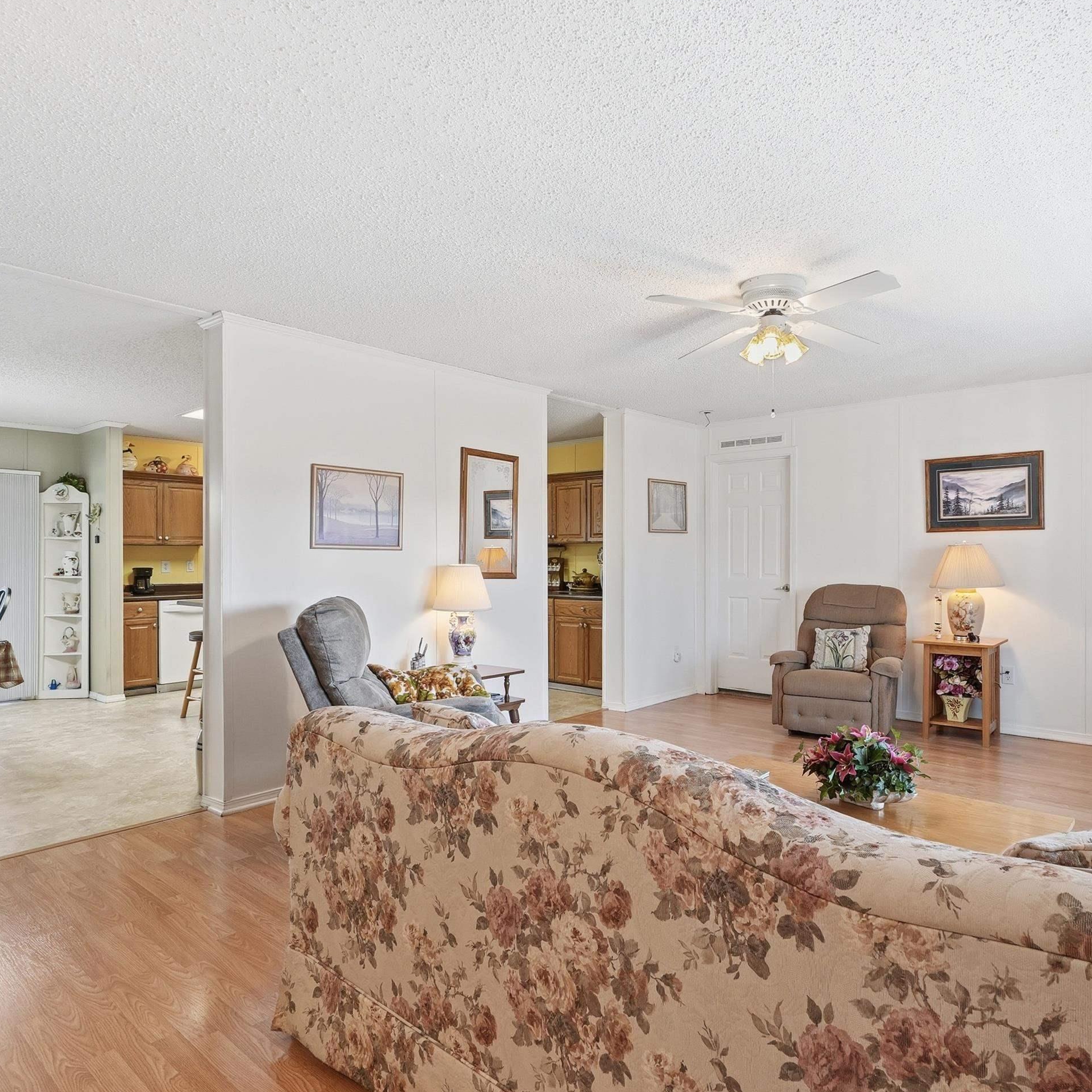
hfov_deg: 74.0
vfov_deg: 74.8
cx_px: 654
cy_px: 563
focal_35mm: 20
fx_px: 714
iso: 250
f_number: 9
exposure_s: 1/40
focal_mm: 10
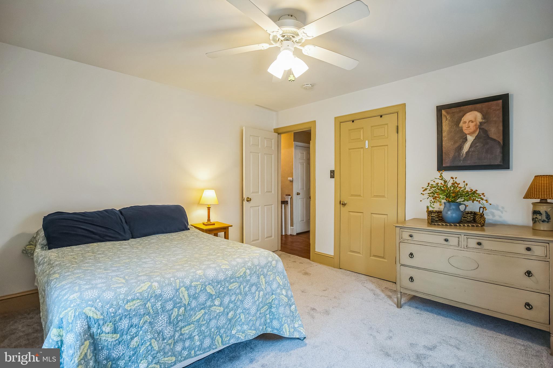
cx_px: 276
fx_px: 246
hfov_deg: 96.7
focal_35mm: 16
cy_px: 184
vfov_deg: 73.7
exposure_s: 1/60
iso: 800
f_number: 4
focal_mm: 16
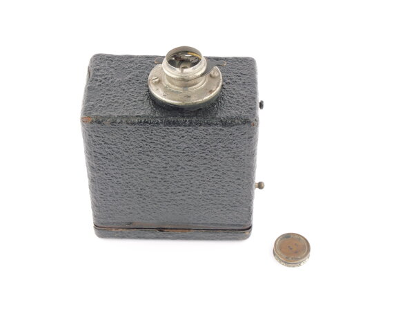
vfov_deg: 21.6
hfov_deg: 28.6
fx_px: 813
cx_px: 207
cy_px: 156
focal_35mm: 68
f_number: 13
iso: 160
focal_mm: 34
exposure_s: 1/160
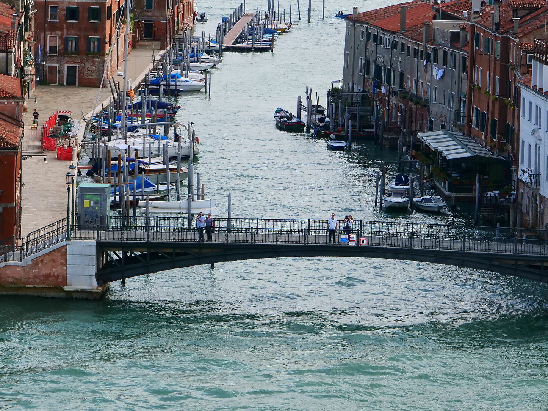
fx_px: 2627
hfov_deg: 11.9
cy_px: 96
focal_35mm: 166
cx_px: 308
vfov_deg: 8.9
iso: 400
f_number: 7.1
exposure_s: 1/640
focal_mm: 50
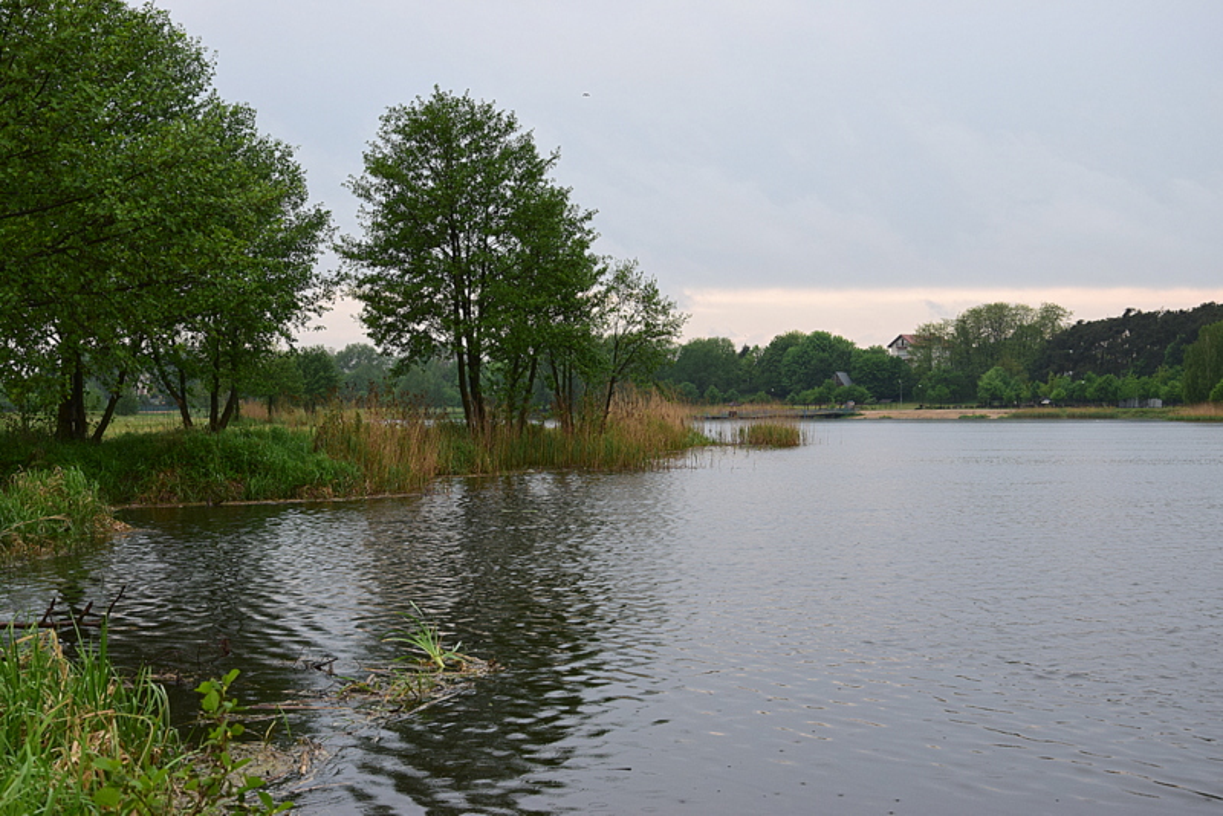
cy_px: 408
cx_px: 612
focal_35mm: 57
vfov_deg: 23.8
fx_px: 1937
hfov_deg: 35.0
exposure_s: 1/100
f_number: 9
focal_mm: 38
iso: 400
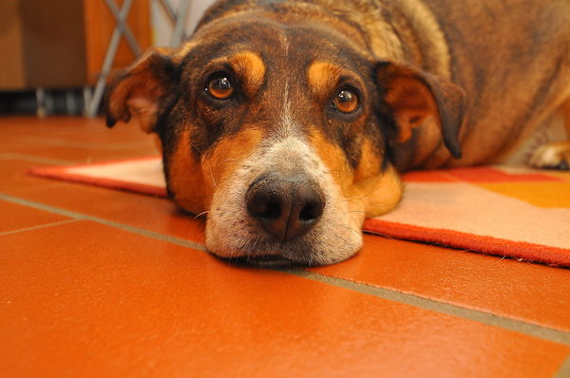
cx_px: 285
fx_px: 569
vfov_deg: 36.8
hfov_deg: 53.2
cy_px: 189
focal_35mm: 36
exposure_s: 1/60
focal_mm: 24
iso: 560
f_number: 4.5
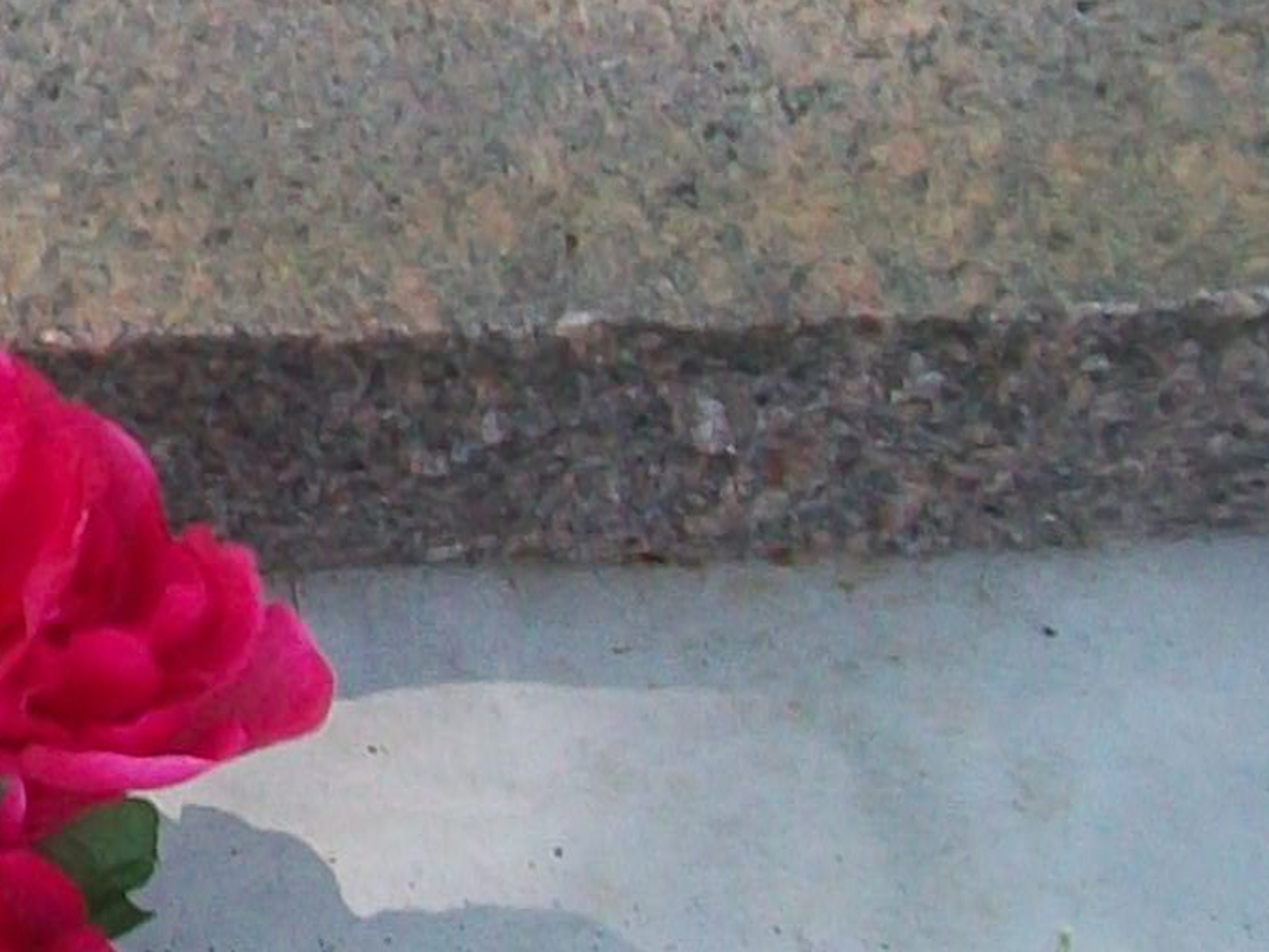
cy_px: 34
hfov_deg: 9.8
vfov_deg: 8.0
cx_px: -1365
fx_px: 6782
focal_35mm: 185
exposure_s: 1/200
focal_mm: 6
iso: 64
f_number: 2.7
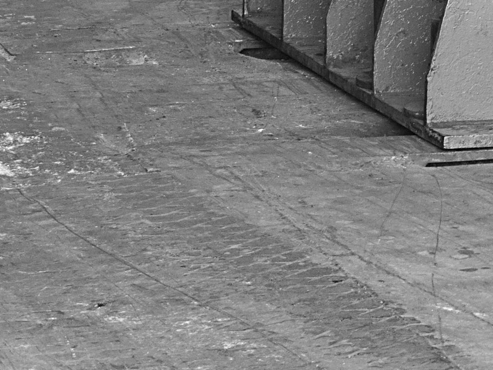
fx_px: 3617
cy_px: -394
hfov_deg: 7.5
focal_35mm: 254
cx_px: 964
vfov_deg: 5.7
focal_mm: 38
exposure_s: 1/4
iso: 400
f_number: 8
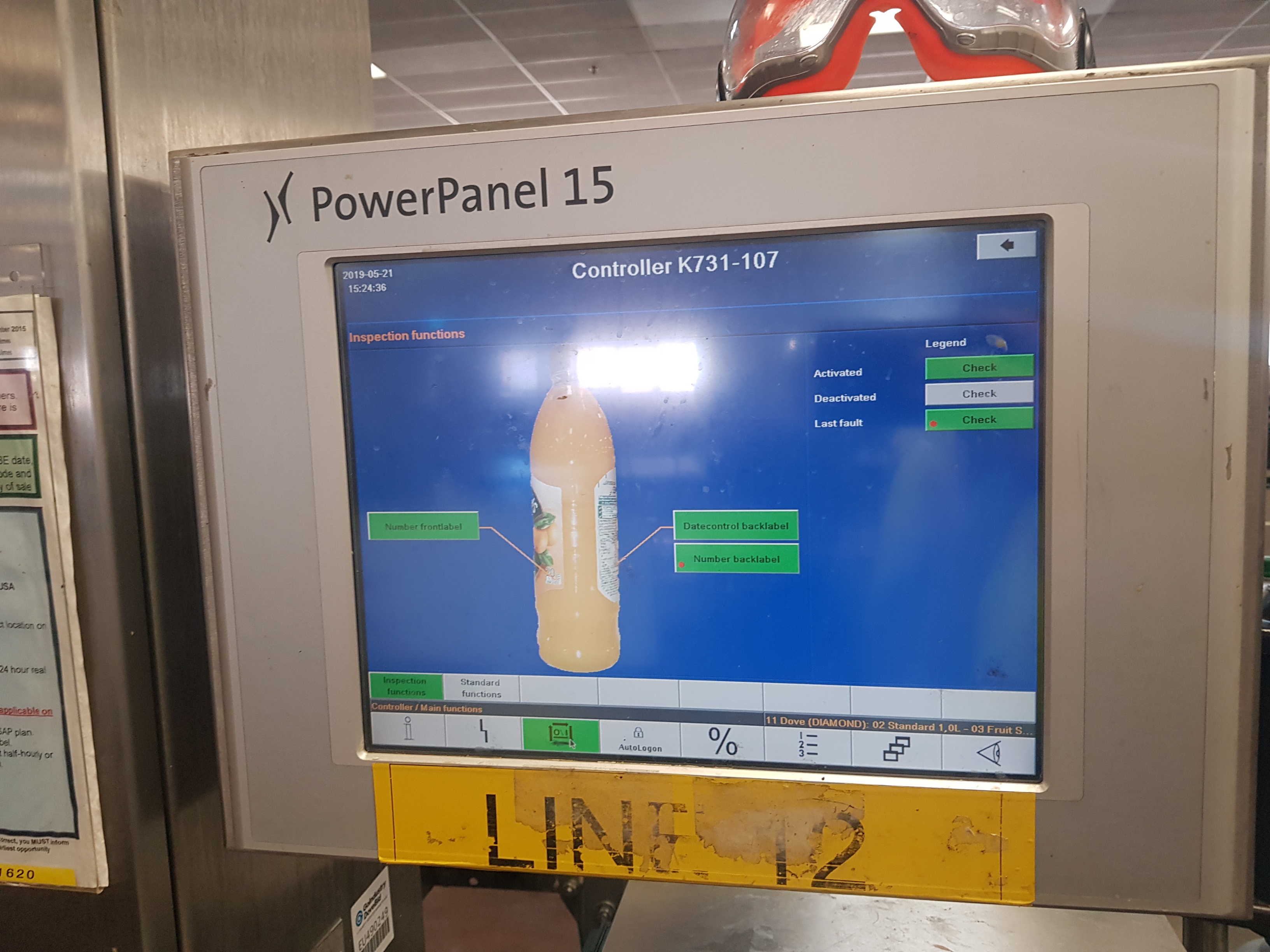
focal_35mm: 26
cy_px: 476
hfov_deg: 67.3
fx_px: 954
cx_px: 635
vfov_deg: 53.1
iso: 160
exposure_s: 1/50
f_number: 1.7
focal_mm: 4.3
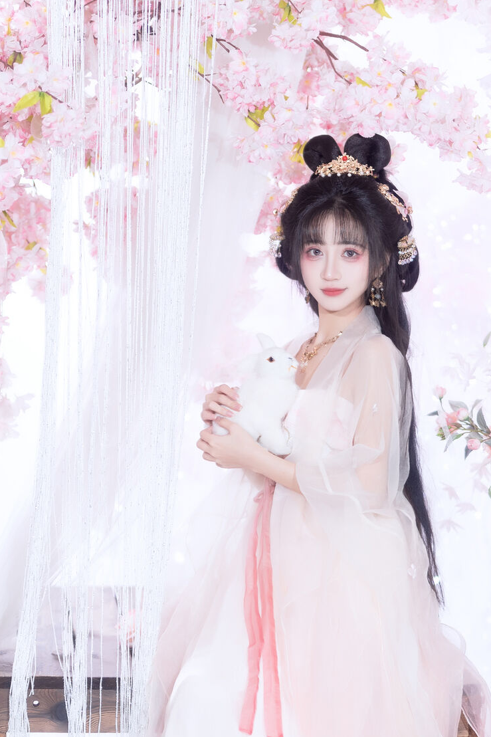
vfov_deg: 14.8
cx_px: 338
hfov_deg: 9.9
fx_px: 2824
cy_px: 482
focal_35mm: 138
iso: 200
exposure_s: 1/400
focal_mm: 85
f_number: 1.4
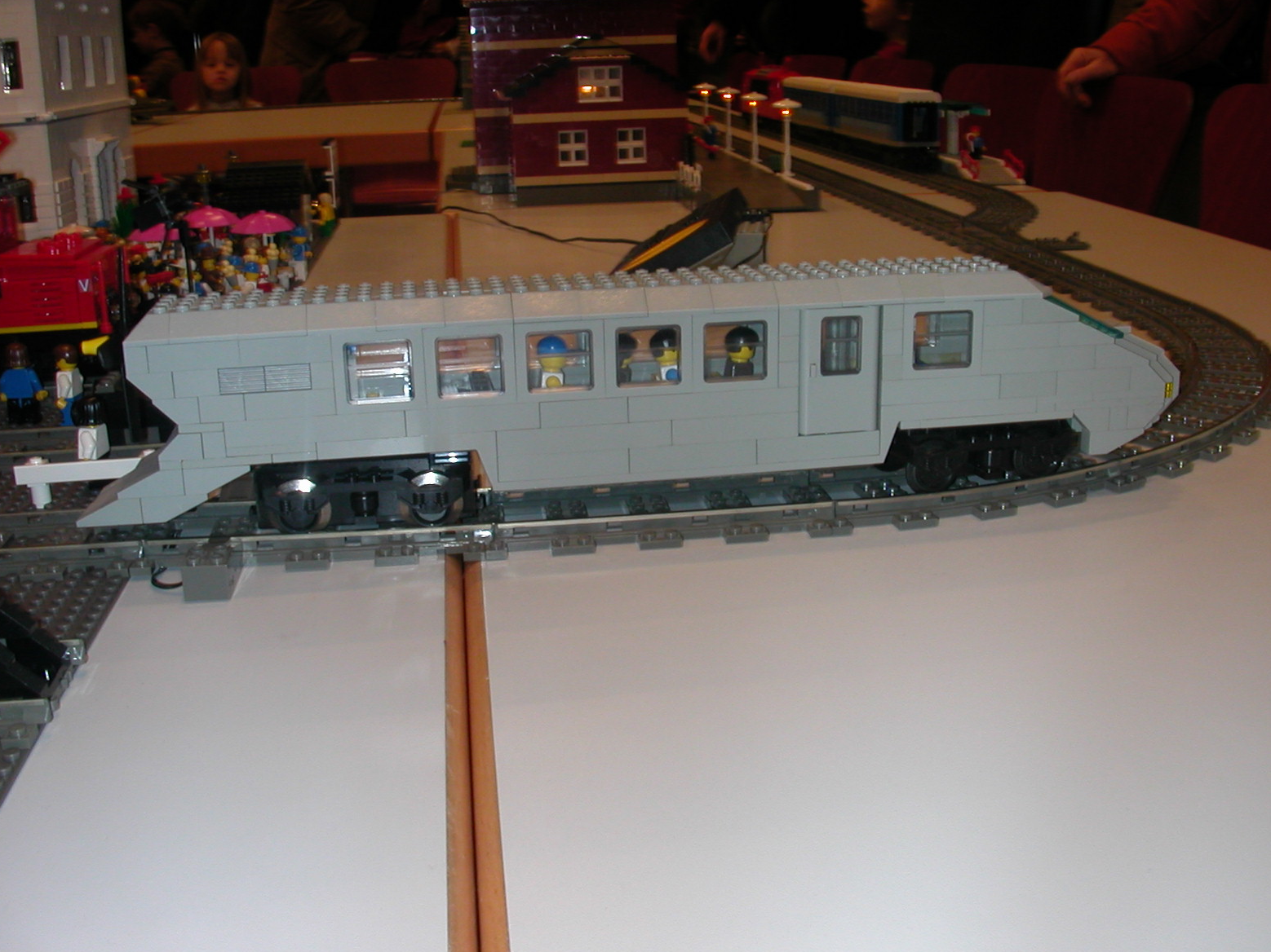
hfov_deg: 49.0
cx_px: 640
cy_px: 467
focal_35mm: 38
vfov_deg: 37.7
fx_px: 1395
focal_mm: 5.6
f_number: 4.5
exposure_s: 1/30
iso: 100
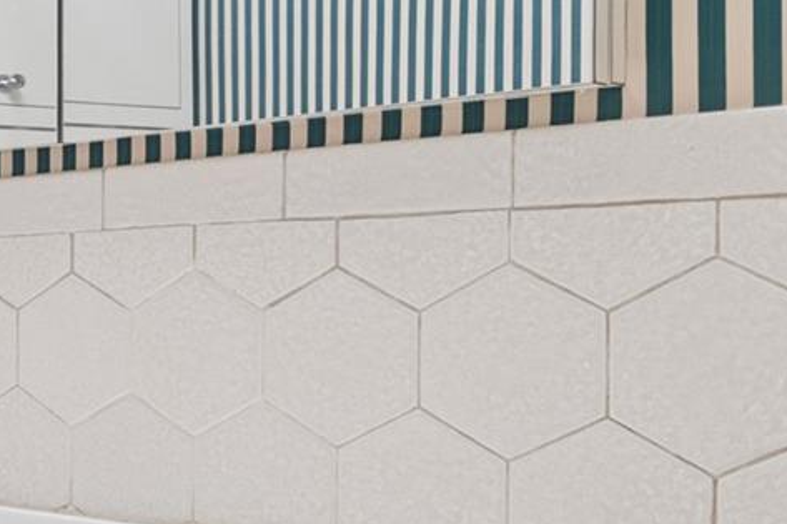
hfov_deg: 23.0
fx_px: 1420
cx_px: -484
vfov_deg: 20.9
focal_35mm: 65
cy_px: 307
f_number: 14
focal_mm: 15
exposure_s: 1/4
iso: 640
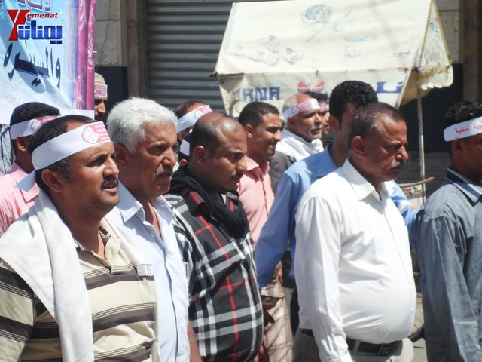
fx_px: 1741
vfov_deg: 11.9
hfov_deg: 15.8
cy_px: 181
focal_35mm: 125
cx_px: 241
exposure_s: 1/350
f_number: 6.3
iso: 80
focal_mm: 22.5
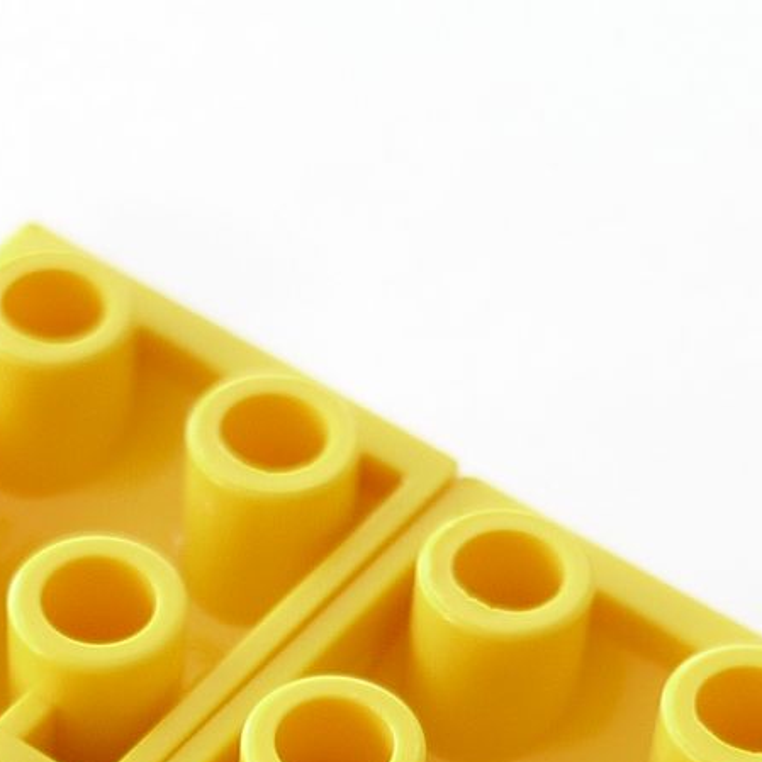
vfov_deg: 10.7
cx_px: -53
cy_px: 1107
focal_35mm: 158
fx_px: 3935
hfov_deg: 10.9
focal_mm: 9.3
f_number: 3.2
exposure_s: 1/30
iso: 80
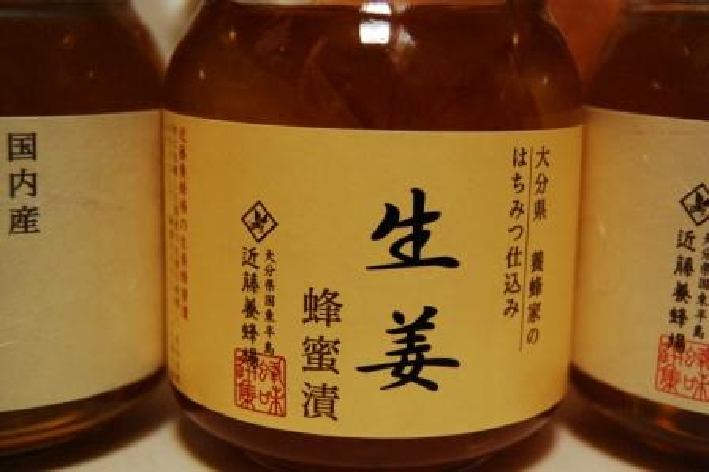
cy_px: 236
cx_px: 354
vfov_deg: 23.7
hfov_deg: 35.1
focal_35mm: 57
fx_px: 1122
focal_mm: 38
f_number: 5
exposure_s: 1/30
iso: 1600
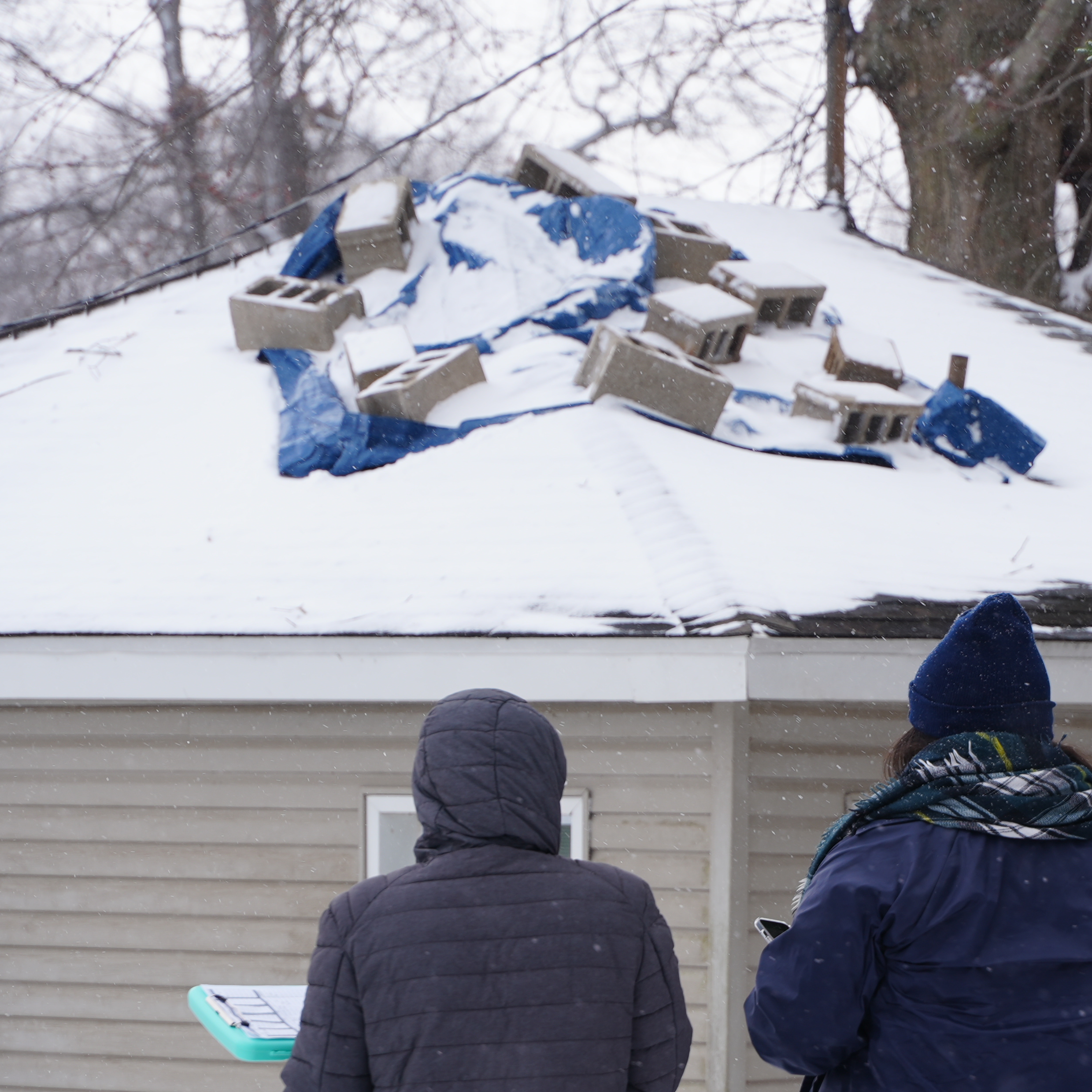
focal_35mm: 192
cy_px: 623
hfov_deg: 9.1
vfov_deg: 9.1
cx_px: 903
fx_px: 6853
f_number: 6.3
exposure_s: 1/250
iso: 80
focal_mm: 132
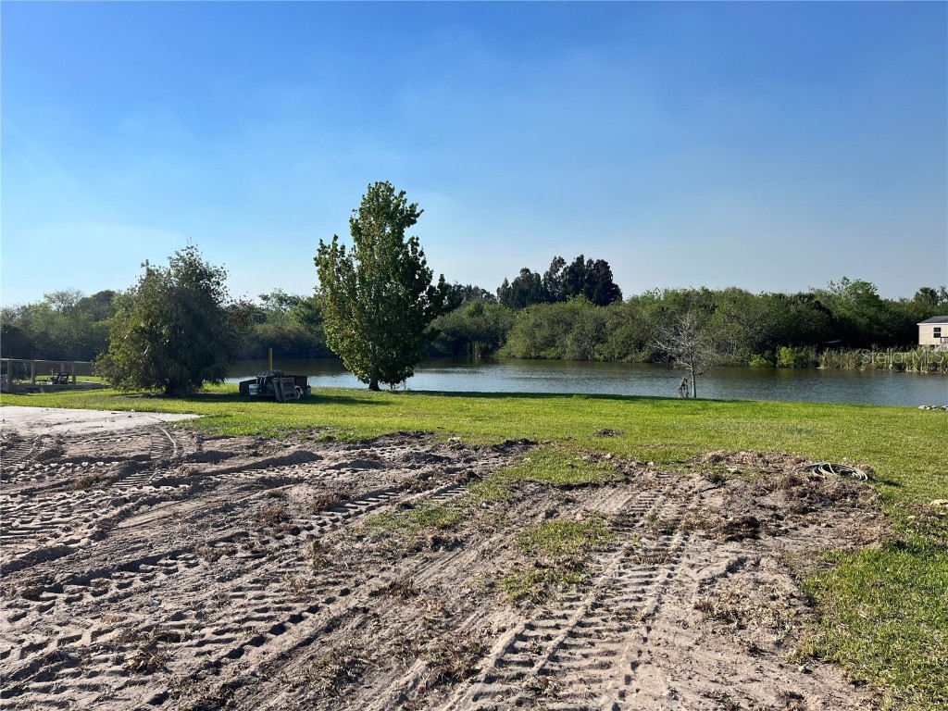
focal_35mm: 26
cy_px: 356
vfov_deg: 53.1
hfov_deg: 67.3
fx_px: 712
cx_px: 474
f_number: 1.6
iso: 50
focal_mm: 5.1
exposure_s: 1/5319
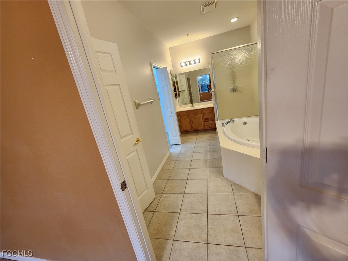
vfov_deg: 89.9
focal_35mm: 13
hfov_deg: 106.2
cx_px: 174
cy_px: 130
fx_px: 131
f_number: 2.2
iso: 200
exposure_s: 1/60
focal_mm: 2.2
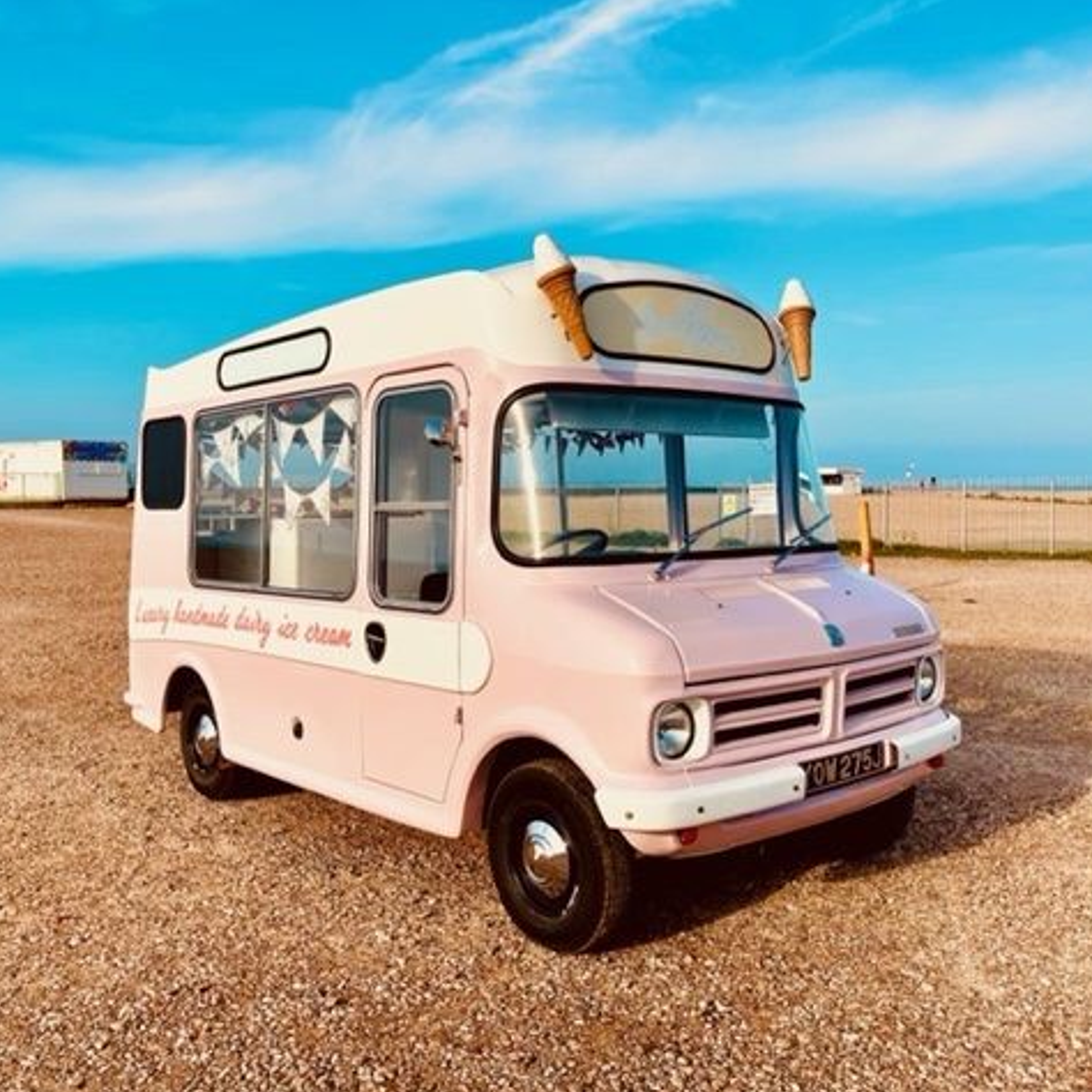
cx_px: 534
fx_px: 1106
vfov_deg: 52.5
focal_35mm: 31
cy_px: 548
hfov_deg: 52.5
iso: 32
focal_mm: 5.1
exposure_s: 1/3663
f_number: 1.6
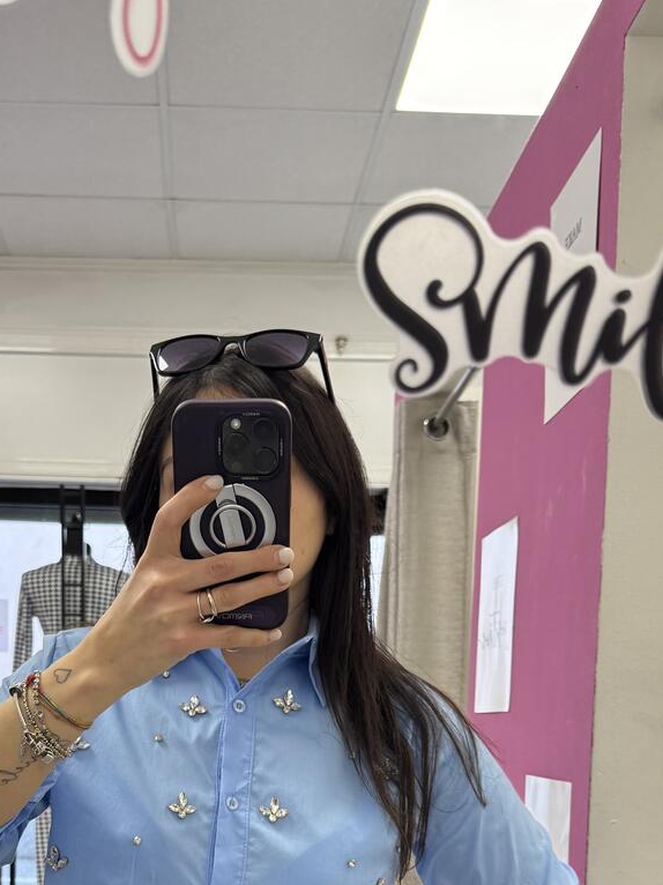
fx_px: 1201
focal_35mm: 47
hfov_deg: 30.5
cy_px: 793
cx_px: 199
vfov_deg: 37.8
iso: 125
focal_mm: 6.76
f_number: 1.78
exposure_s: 1/100
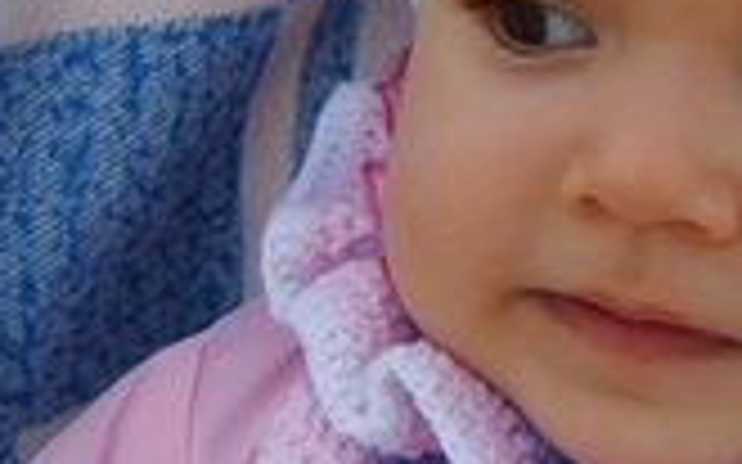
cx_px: 746
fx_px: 2042
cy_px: 153
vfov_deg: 12.9
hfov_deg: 20.0
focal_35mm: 101
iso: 50
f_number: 2.8
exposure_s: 1/1000
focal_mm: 7.4
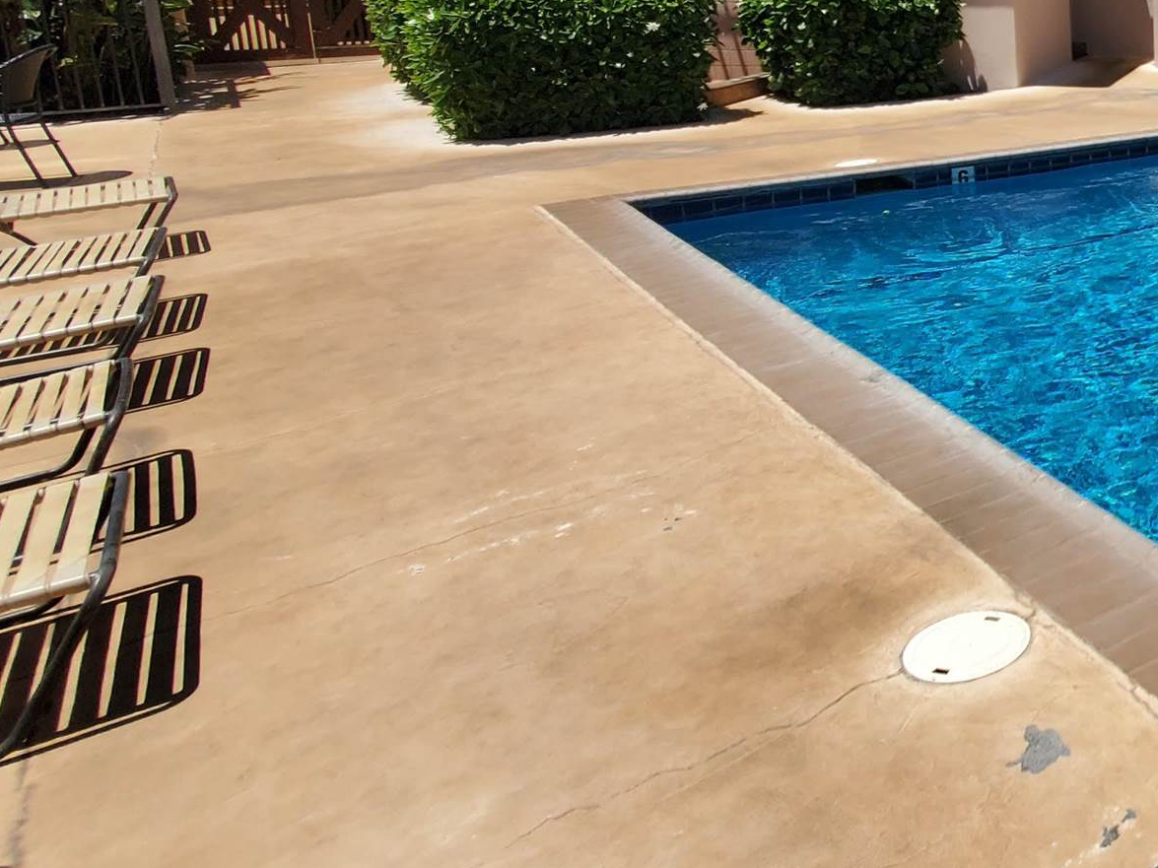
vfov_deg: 39.3
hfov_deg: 40.4
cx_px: 1346
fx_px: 1137
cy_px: 115
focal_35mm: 34
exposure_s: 1/1780
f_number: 2.2
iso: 50
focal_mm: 1.8
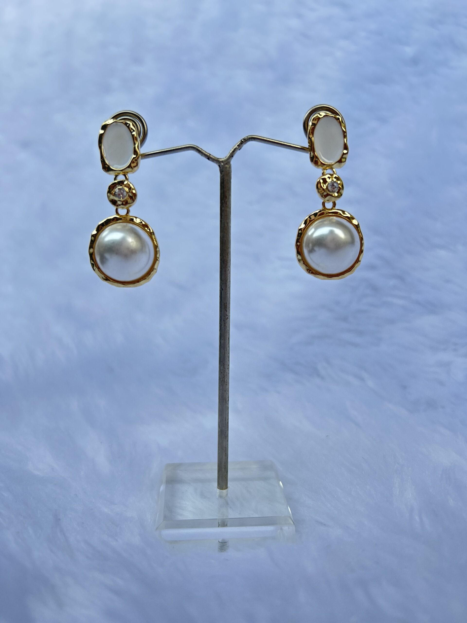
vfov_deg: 67.3
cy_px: 312
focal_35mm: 26
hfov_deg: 53.1
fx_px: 468
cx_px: 234
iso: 50
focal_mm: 5.7
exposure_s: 1/147
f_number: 1.5
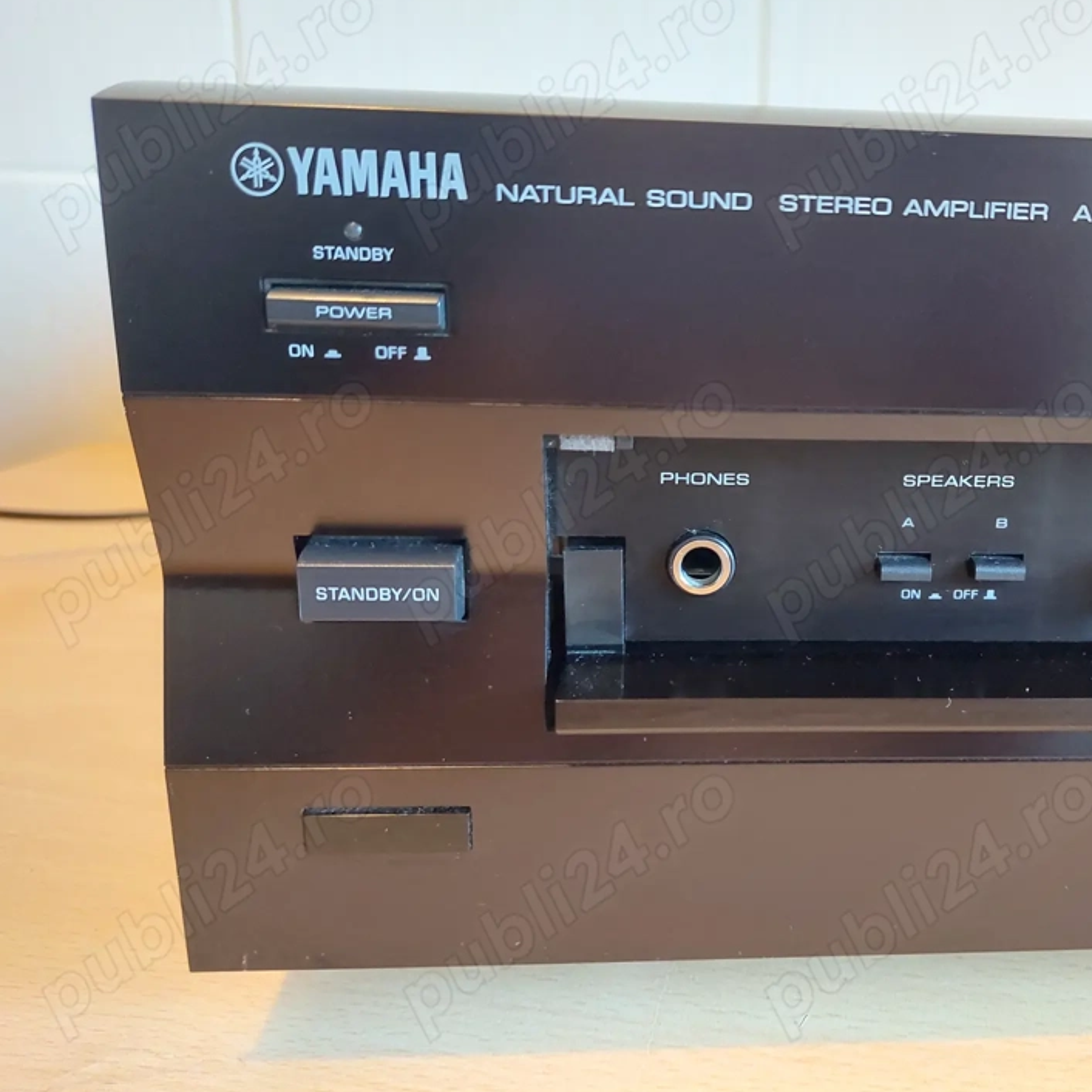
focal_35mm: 30
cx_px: 748
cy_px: 531
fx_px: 1071
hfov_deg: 52.8
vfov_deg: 54.0
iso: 640
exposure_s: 1/24
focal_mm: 5.23
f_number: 1.8
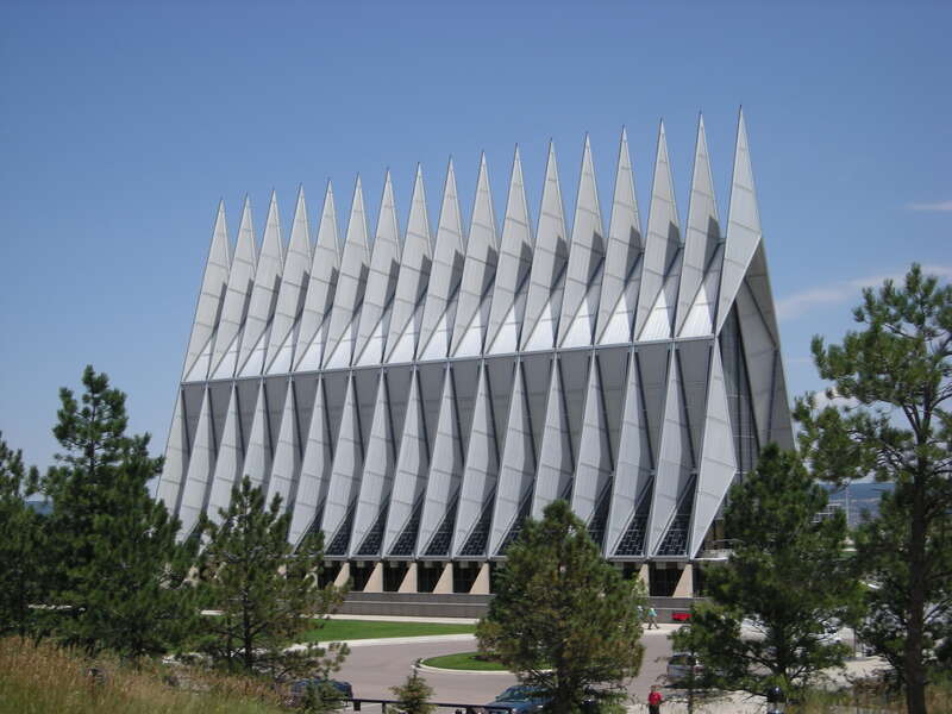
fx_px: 1678
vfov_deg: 24.0
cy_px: 357
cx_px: 476
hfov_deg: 31.7
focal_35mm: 61
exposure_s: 1/224
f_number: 7
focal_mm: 9.9
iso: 50
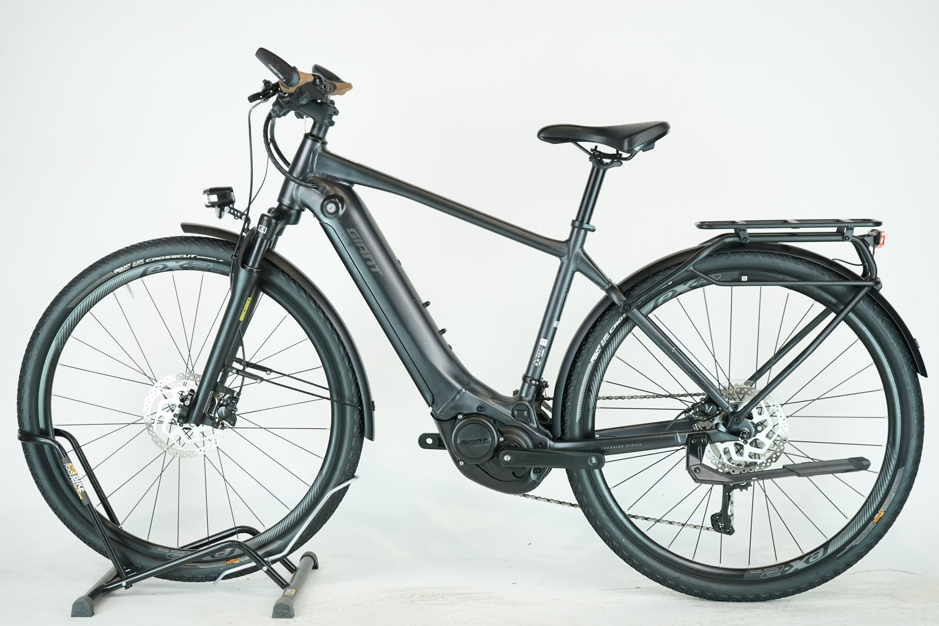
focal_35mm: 60
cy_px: 313
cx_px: 470
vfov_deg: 22.6
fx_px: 1565
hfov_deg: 33.4
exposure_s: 1/200
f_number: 5
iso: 1600
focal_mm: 60
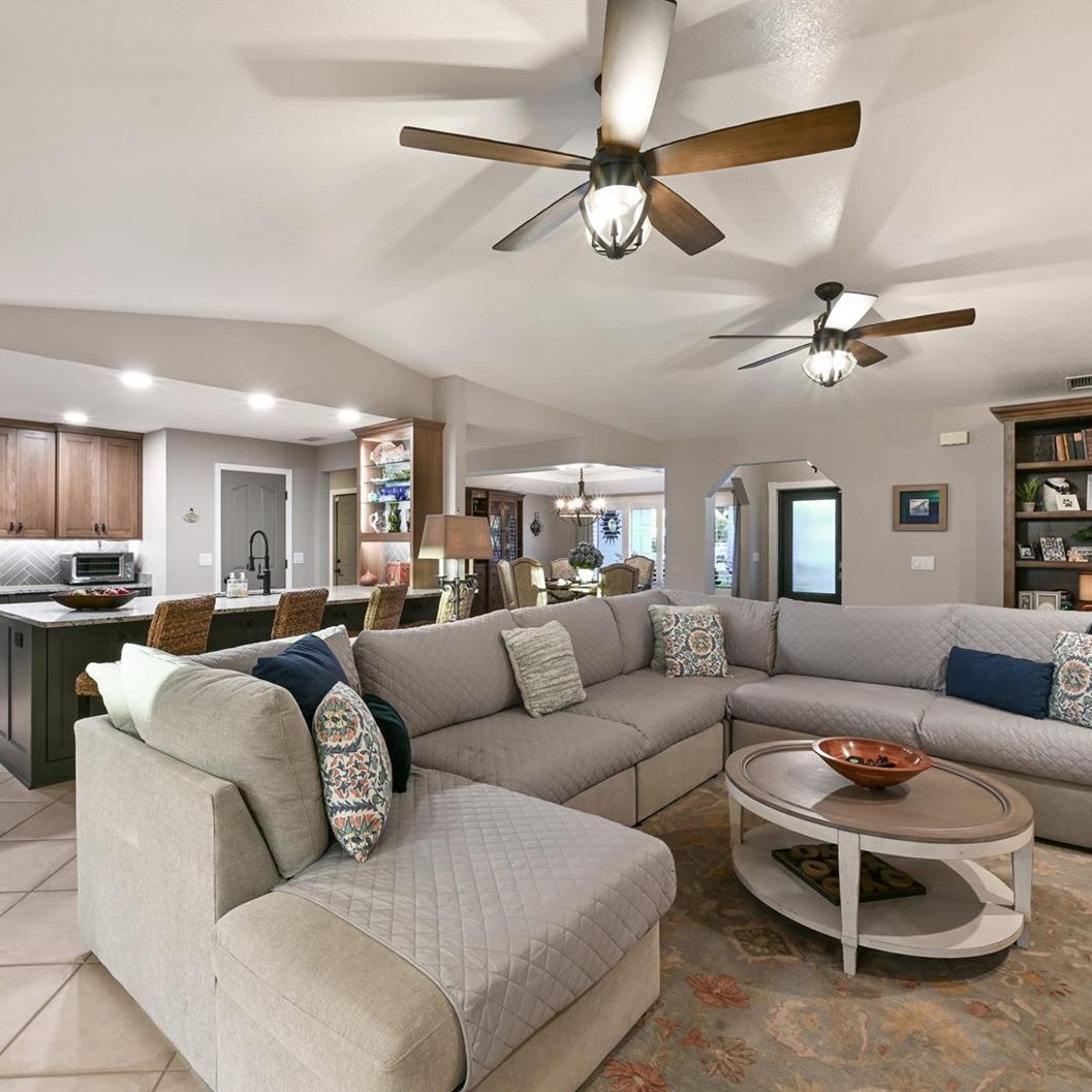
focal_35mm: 18
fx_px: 642
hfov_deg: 80.6
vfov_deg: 80.7
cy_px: 545
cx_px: 502
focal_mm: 14
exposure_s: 4
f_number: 11
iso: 160
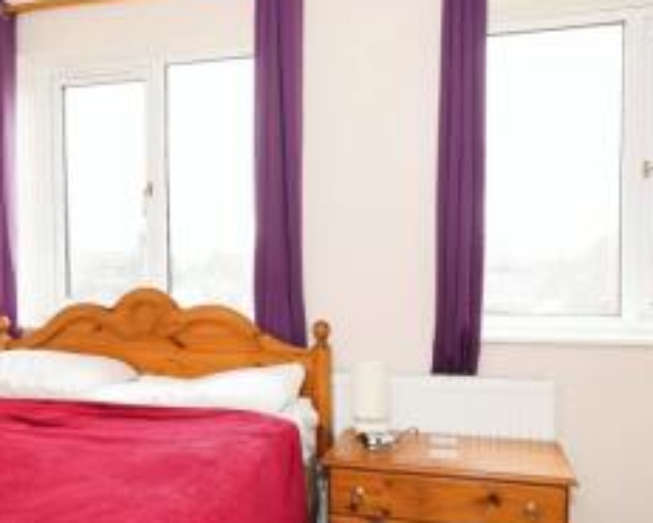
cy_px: 380
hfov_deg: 60.3
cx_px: 300
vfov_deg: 48.4
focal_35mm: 29
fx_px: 561
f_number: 7.1
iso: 800
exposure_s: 1/60
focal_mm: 10
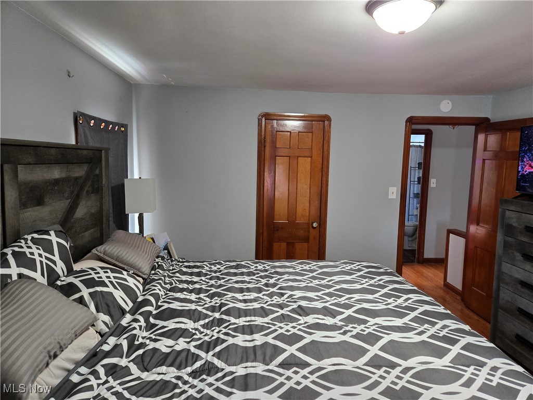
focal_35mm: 23
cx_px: 266
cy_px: 200
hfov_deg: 73.9
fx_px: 354
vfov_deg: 58.9
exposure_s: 1/120
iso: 400
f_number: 1.8
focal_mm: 5.4
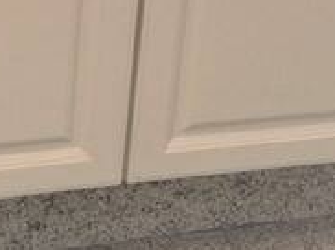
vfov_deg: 13.4
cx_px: -20
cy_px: -154
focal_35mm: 102
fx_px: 986
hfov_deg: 18.6
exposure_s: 1/44
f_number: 2.2
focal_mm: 4.15
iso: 32
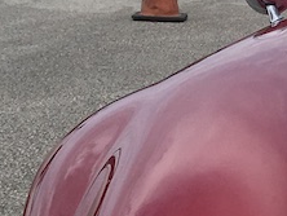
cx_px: 613
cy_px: 318
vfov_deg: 8.7
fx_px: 1386
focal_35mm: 167
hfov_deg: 10.6
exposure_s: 1/1304
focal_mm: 4.15
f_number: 2.2
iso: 25
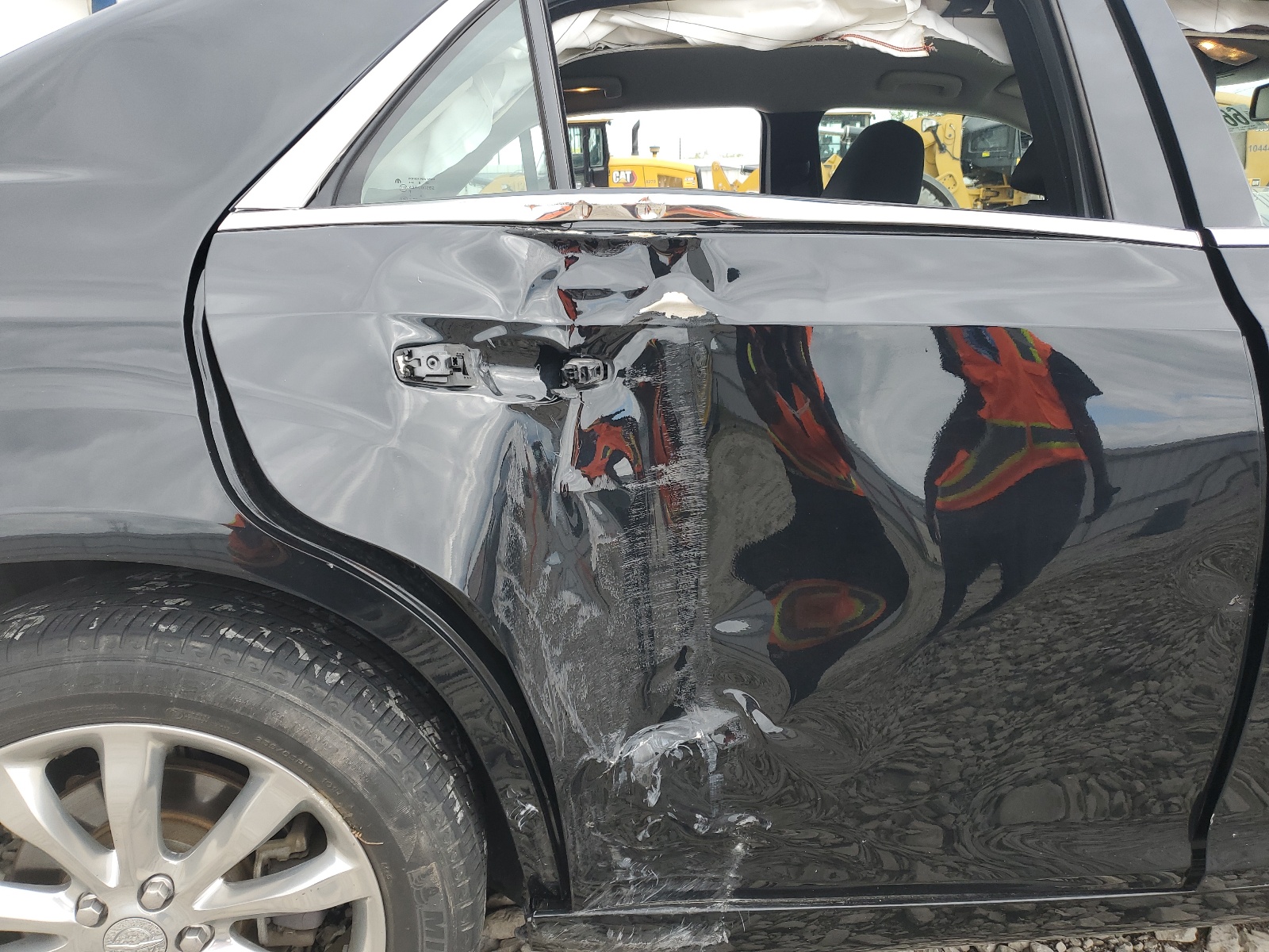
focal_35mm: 26
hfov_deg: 67.3
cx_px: 634
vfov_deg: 53.1
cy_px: 476
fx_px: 953
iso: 50
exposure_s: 1/345
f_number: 1.5
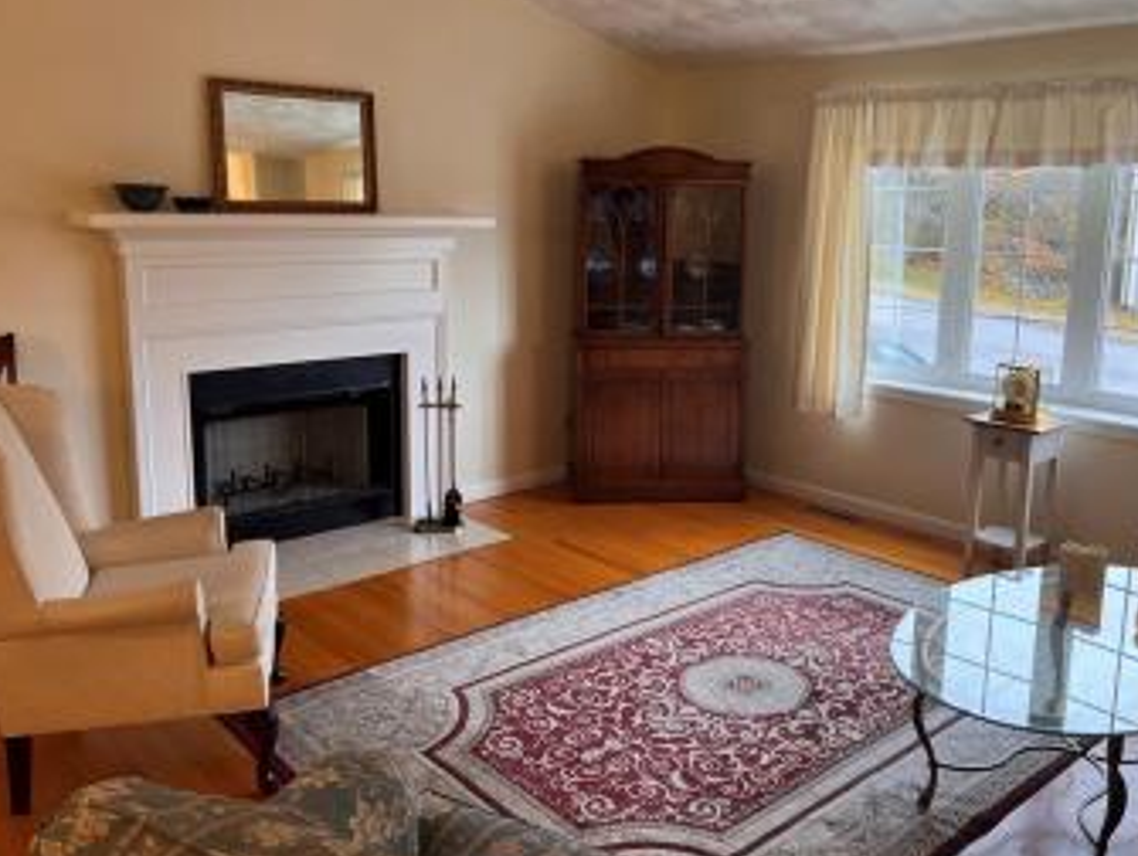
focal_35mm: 31
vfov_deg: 45.4
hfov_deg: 58.3
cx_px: 605
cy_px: 374
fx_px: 1020
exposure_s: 1/60
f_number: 1.6
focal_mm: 5.1
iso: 80
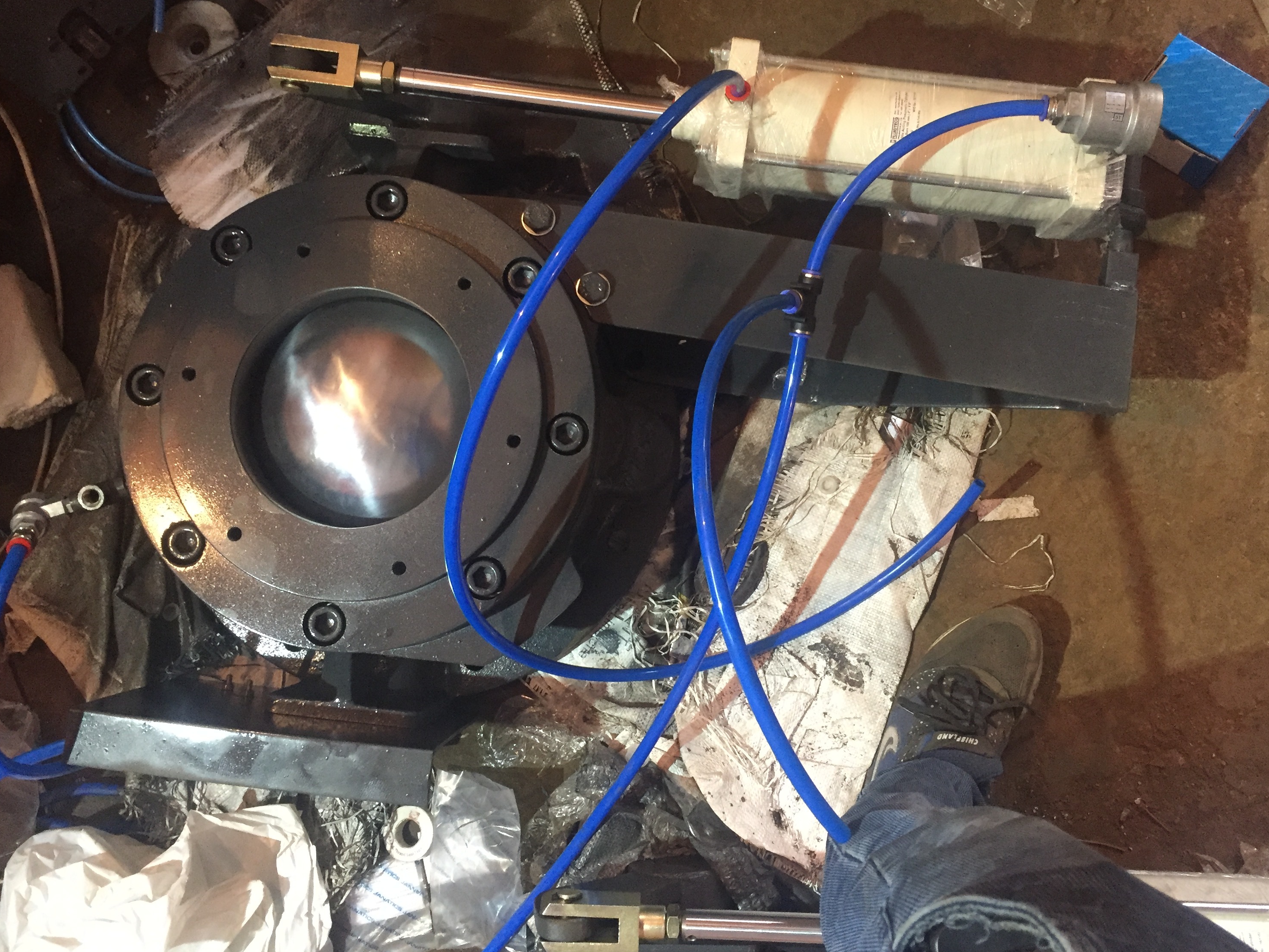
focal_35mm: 32
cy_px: 431
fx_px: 1173
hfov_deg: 56.8
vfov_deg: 44.1
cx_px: 653
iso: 320
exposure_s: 1/33
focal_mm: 4.15
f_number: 2.2
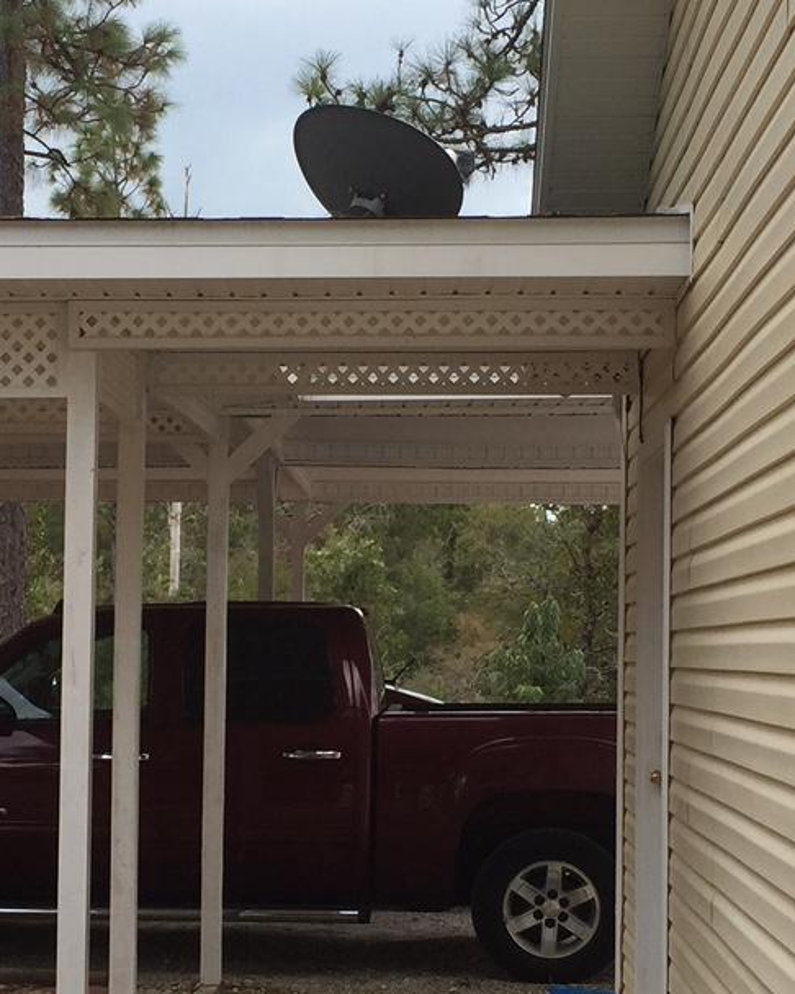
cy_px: 634
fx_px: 2236
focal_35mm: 76
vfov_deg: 25.0
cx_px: 258
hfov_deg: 20.1
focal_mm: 4.15
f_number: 2.2
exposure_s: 1/425
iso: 32
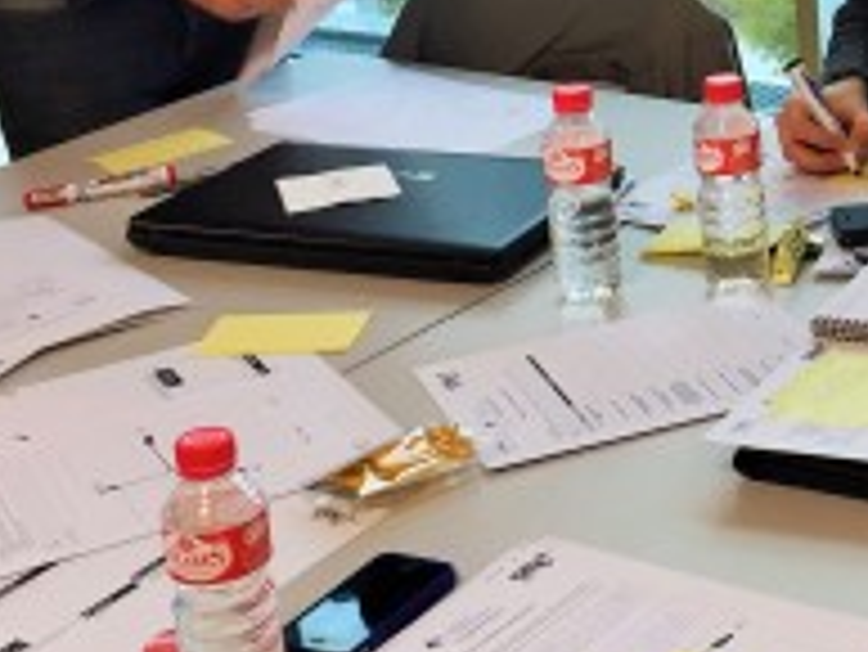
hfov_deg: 20.6
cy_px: 0
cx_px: 976
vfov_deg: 16.1
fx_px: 2258
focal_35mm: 90
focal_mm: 4.15
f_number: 2.2
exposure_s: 1/40
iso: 32
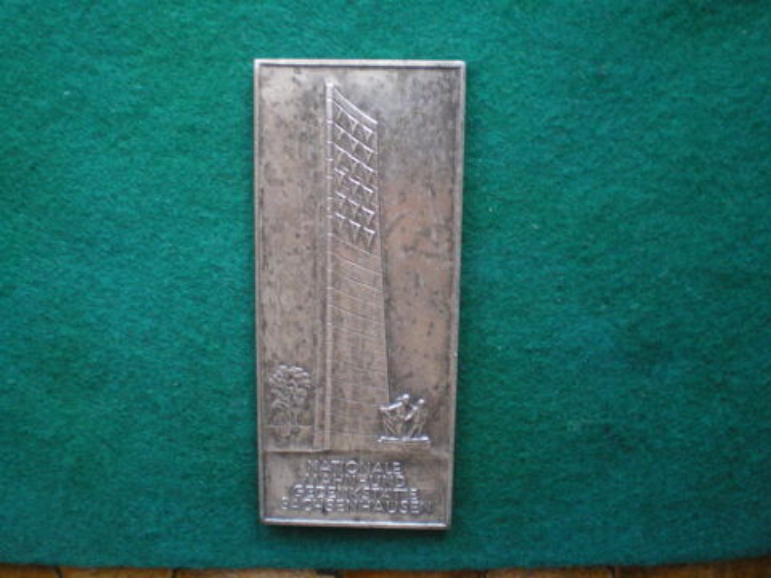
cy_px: 289
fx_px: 846
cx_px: 386
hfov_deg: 49.0
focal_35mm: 38
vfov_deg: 37.7
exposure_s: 1/15
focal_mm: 6.3
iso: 400
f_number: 3.1
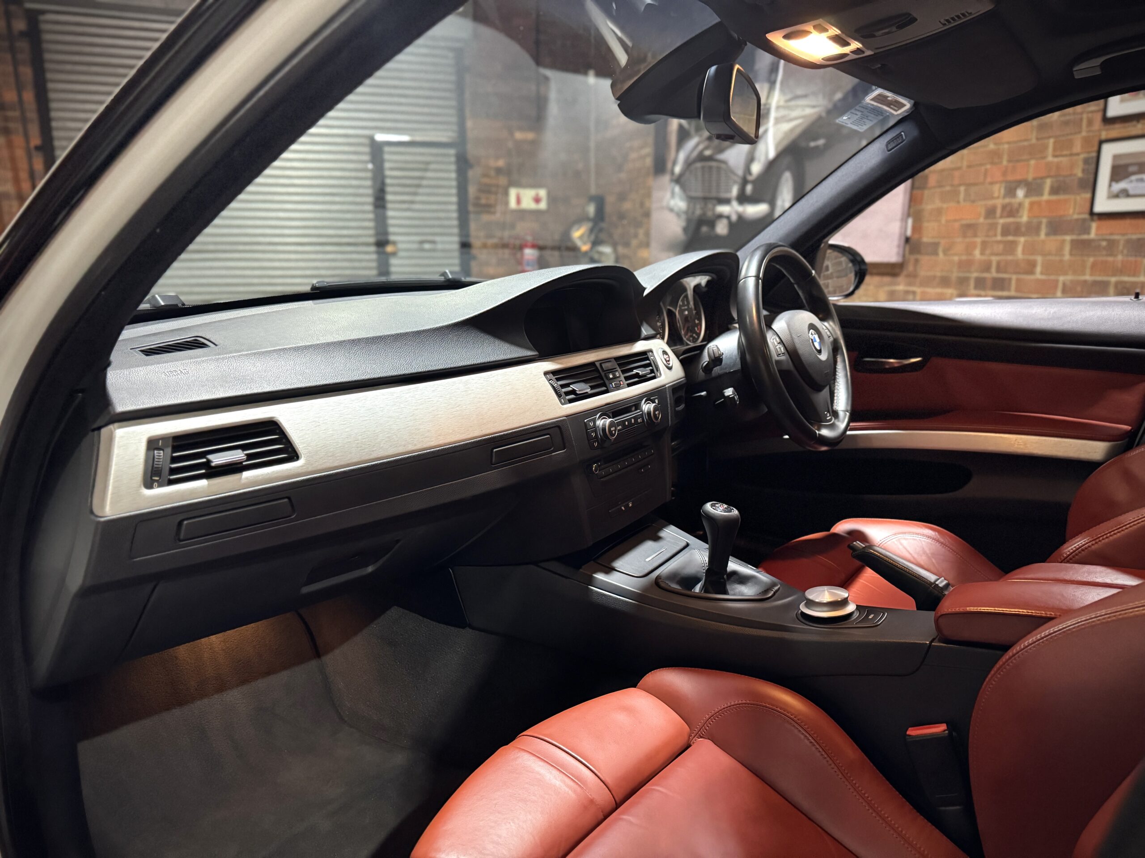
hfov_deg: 71.6
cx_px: 572
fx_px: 794
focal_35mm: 24
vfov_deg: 56.8
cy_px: 429
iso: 800
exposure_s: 1/50
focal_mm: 6.76
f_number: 1.78
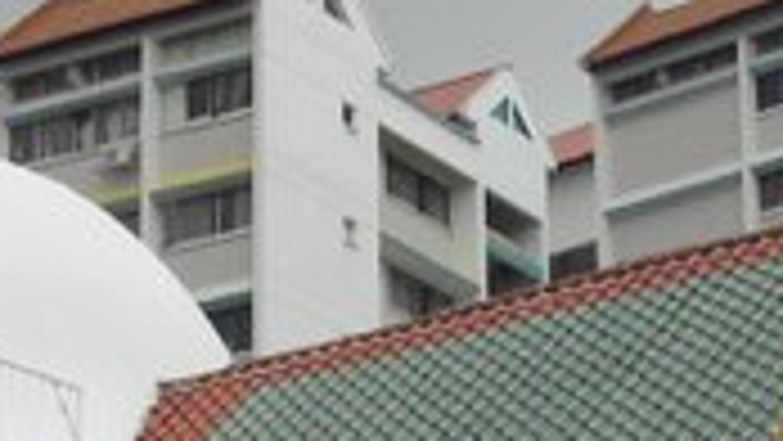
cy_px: 558
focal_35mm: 190
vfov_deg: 6.4
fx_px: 3946
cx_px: 477
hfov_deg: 11.3
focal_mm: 6.2
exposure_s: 1/125
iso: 100
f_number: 8
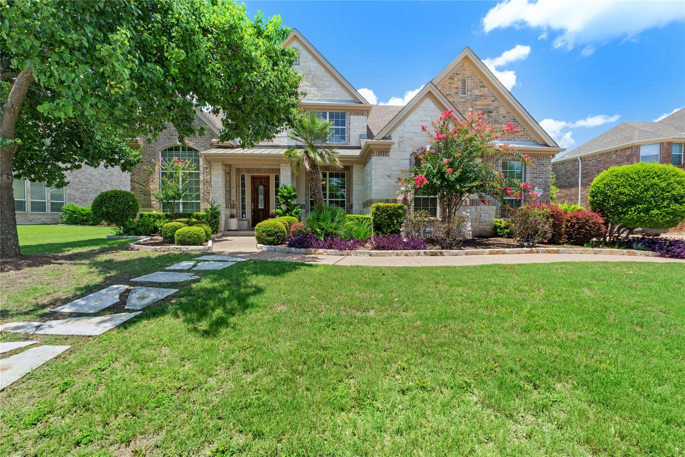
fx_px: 285
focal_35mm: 15
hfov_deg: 100.4
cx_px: 342
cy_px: 228
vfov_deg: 77.3
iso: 250
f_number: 11
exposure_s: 1/80
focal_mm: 10
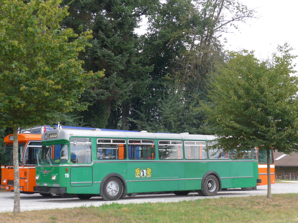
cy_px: 112
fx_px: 508
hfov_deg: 32.7
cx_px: 149
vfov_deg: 24.8
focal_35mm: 59
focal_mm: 12
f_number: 3.5
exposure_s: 1/80
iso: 80
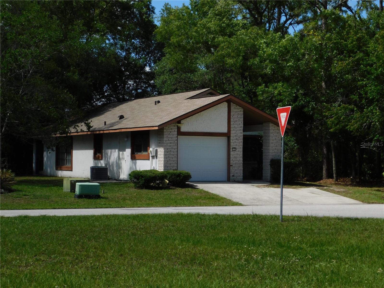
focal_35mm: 80
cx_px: 192
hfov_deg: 24.4
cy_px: 144
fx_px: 887
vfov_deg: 18.4
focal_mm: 14.2
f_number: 4.4
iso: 125
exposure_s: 1/1250
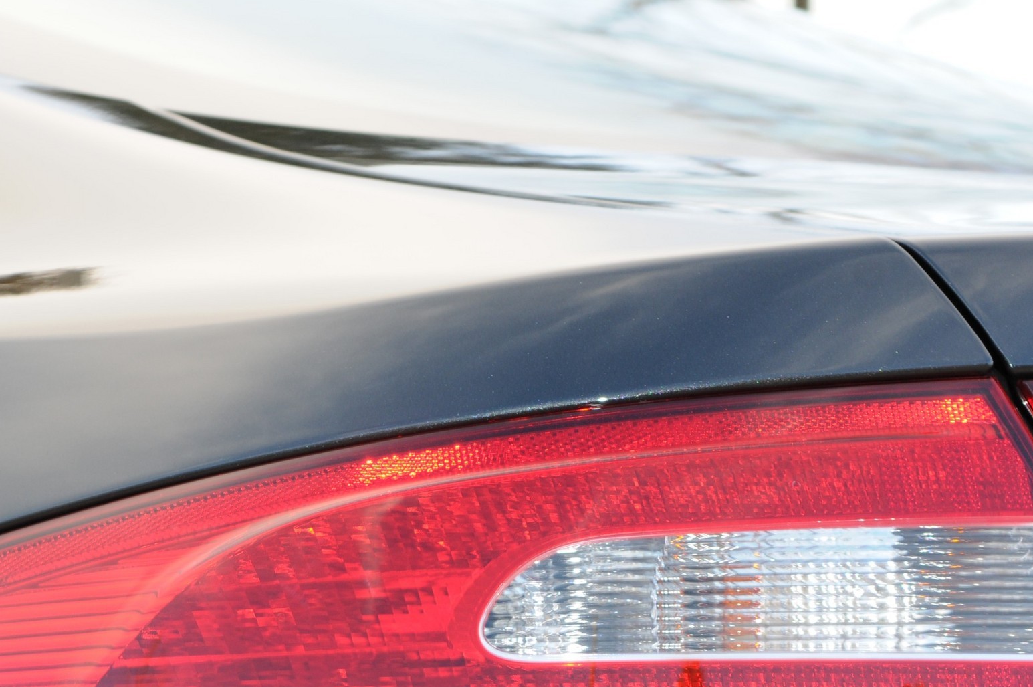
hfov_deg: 12.5
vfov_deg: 8.3
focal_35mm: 165
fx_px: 4730
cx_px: 483
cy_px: 544
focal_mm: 68
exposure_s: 1/60
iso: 250
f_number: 8
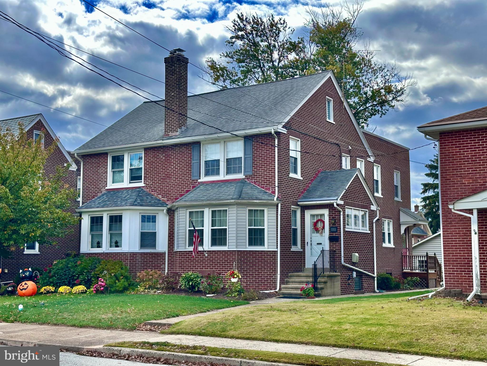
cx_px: 244
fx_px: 675
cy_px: 183
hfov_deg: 39.7
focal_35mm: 48
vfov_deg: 30.3
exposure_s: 1/2809
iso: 64
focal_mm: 6.86
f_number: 1.78
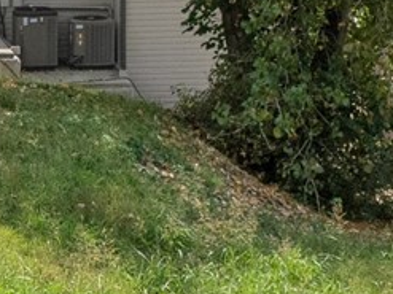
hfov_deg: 9.8
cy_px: 335
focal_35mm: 187
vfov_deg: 7.9
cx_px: -389
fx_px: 2122
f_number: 2.8
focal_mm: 12.3
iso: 130
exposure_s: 1/3200
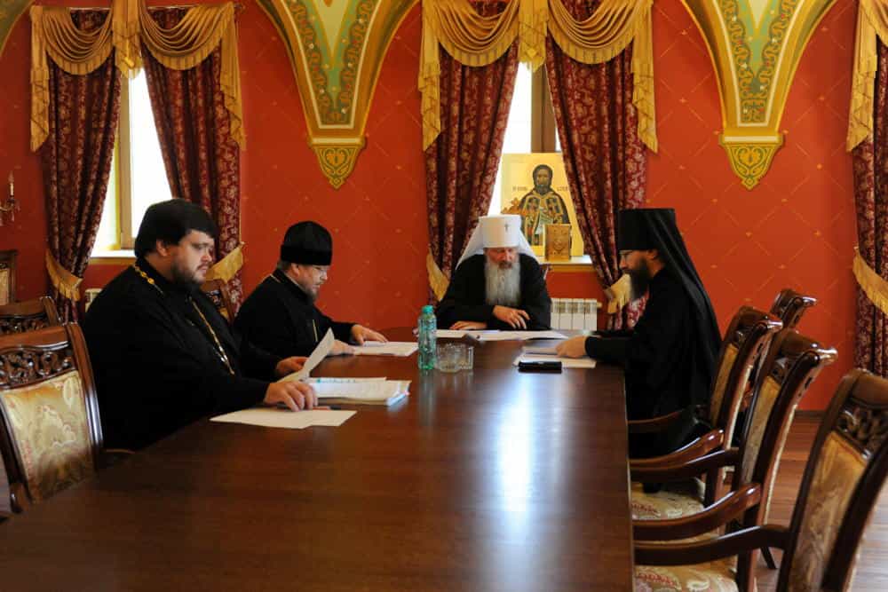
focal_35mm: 40
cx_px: 444
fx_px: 987
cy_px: 296
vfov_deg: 33.4
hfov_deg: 48.5
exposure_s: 1/100
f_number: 5
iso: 1600
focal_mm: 40
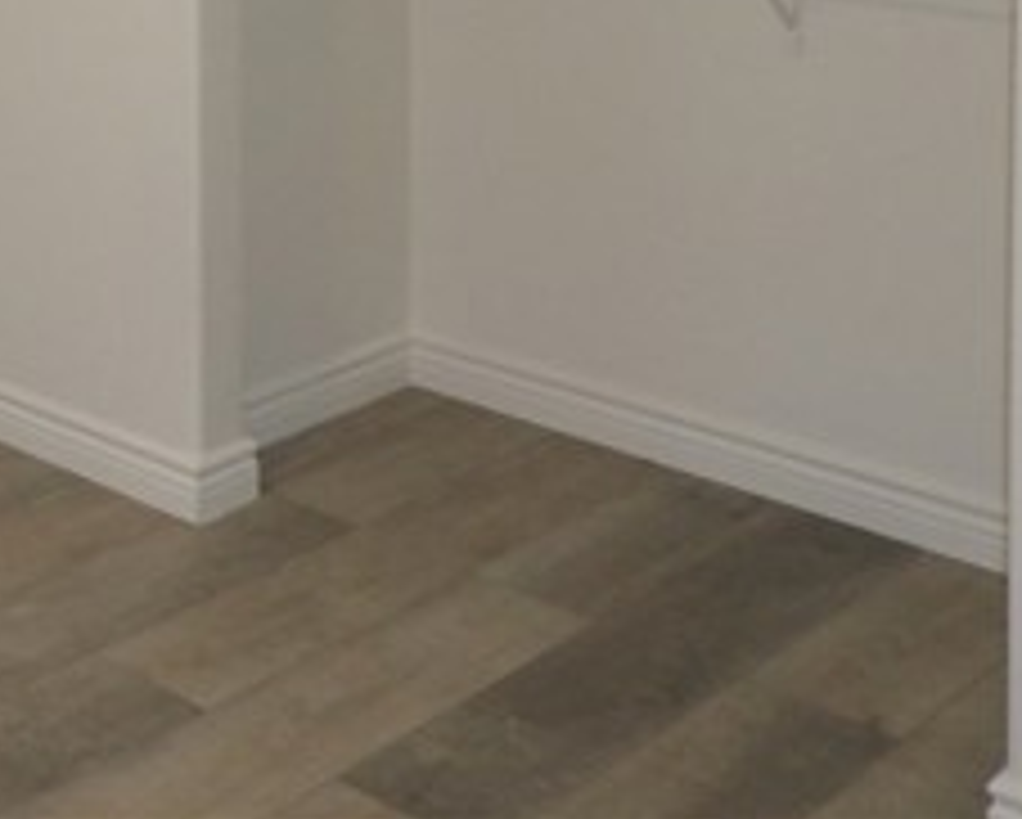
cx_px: -252
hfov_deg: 25.3
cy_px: -256
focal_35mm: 66
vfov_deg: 21.0
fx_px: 1998
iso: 200
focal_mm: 4.3
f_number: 3.2
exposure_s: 1/33
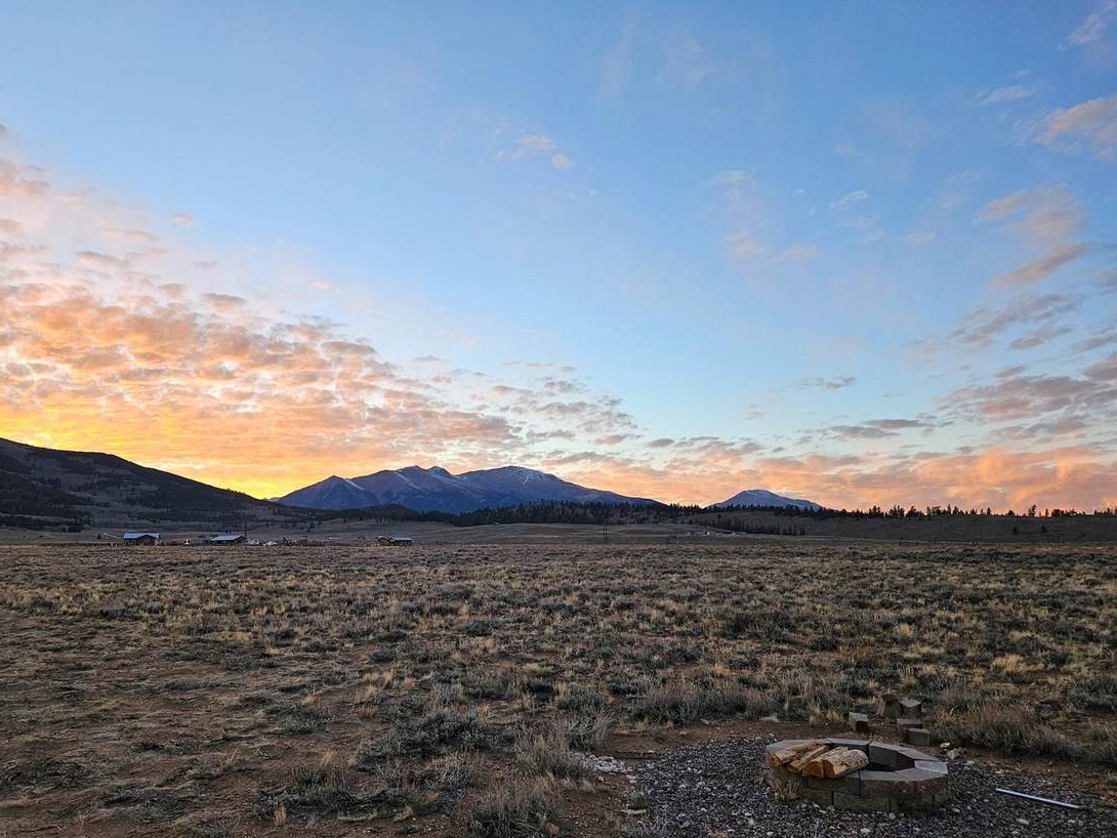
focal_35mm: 27
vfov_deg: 51.3
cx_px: 488
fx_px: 871
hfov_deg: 65.1
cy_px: 451
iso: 64
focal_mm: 5.4
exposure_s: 1/180
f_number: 1.8
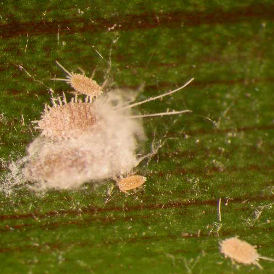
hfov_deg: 19.7
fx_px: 788
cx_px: 128
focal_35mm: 88
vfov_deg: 19.7
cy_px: 138
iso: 100
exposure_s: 1/70.3
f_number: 3.4
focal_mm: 15.3
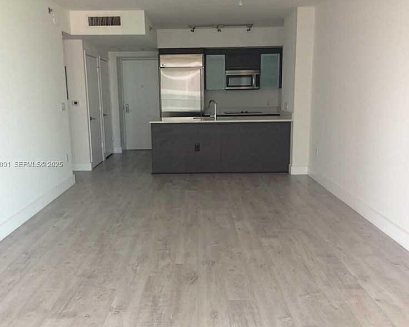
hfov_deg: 51.5
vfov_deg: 42.2
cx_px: 196
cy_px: 164
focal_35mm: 35
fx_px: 424
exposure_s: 1/50
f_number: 2.4
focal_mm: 4.13
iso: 50
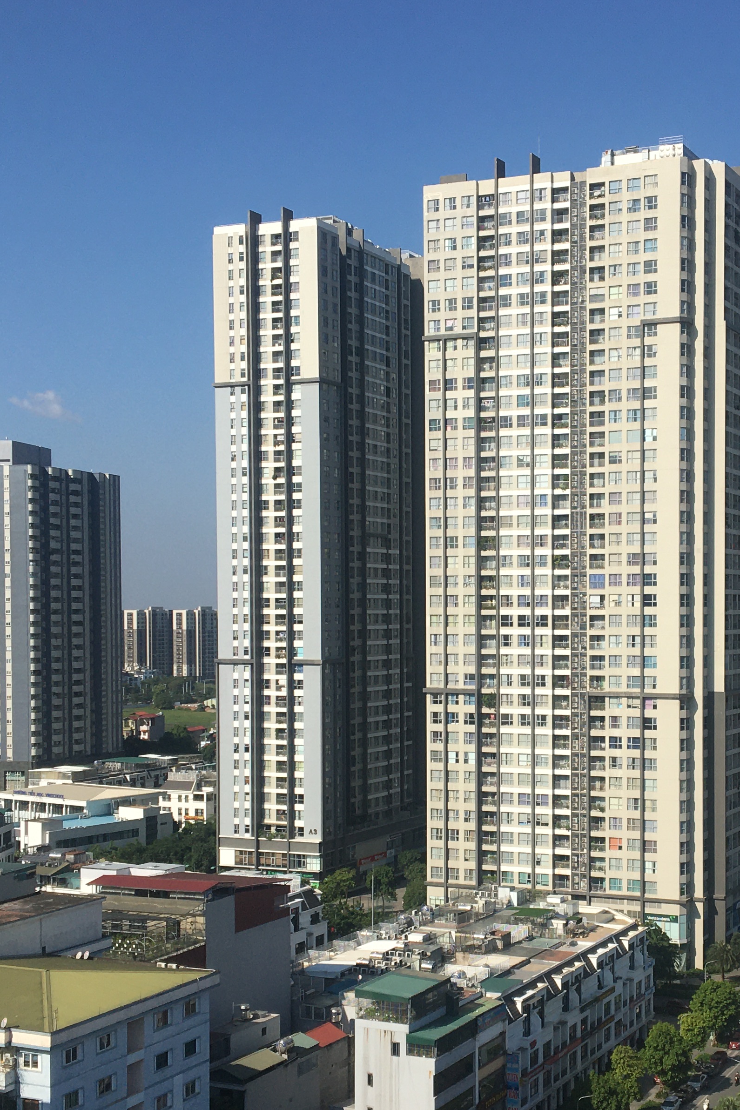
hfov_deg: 26.2
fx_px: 1572
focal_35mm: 51
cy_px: 650
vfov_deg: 38.8
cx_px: 528
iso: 25
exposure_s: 1/2653
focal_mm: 4.15
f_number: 2.2
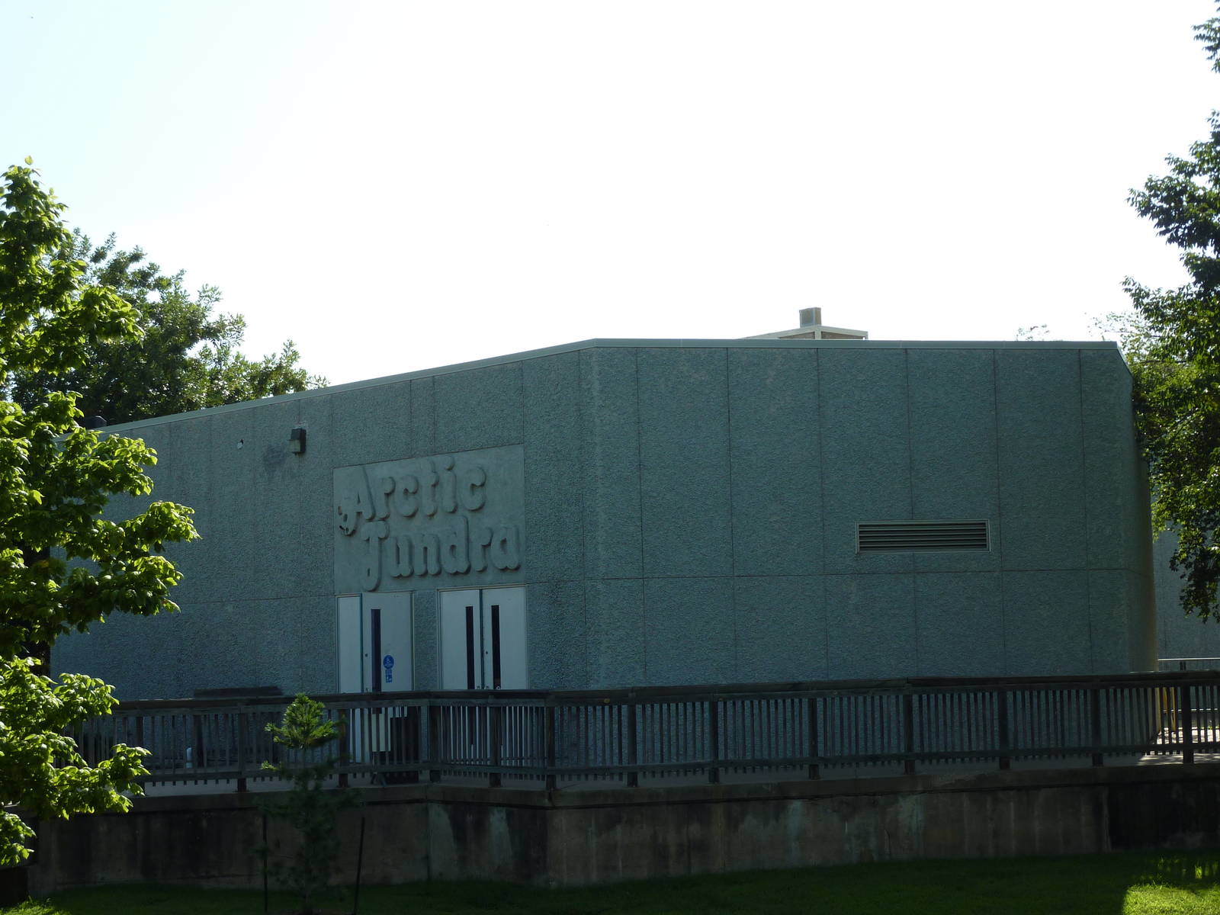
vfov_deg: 24.8
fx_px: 2079
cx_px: 610
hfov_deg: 32.7
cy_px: 458
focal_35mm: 59
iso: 80
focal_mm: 9.7
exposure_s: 1/500
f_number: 3.9
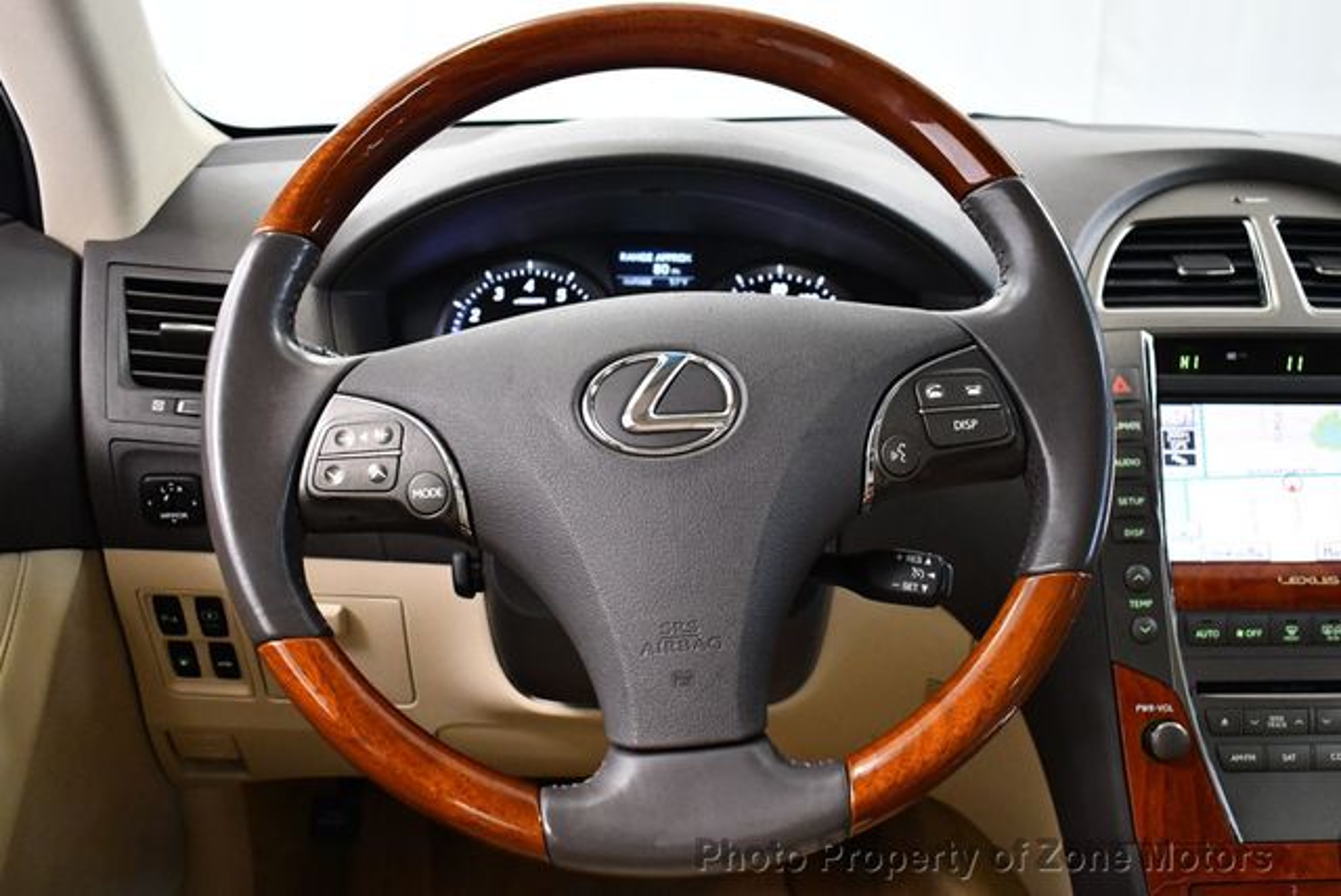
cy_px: 448
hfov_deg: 53.1
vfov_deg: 36.9
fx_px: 1342
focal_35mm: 36
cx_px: 670
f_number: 3.5
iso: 2800
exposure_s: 1/125
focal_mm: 18
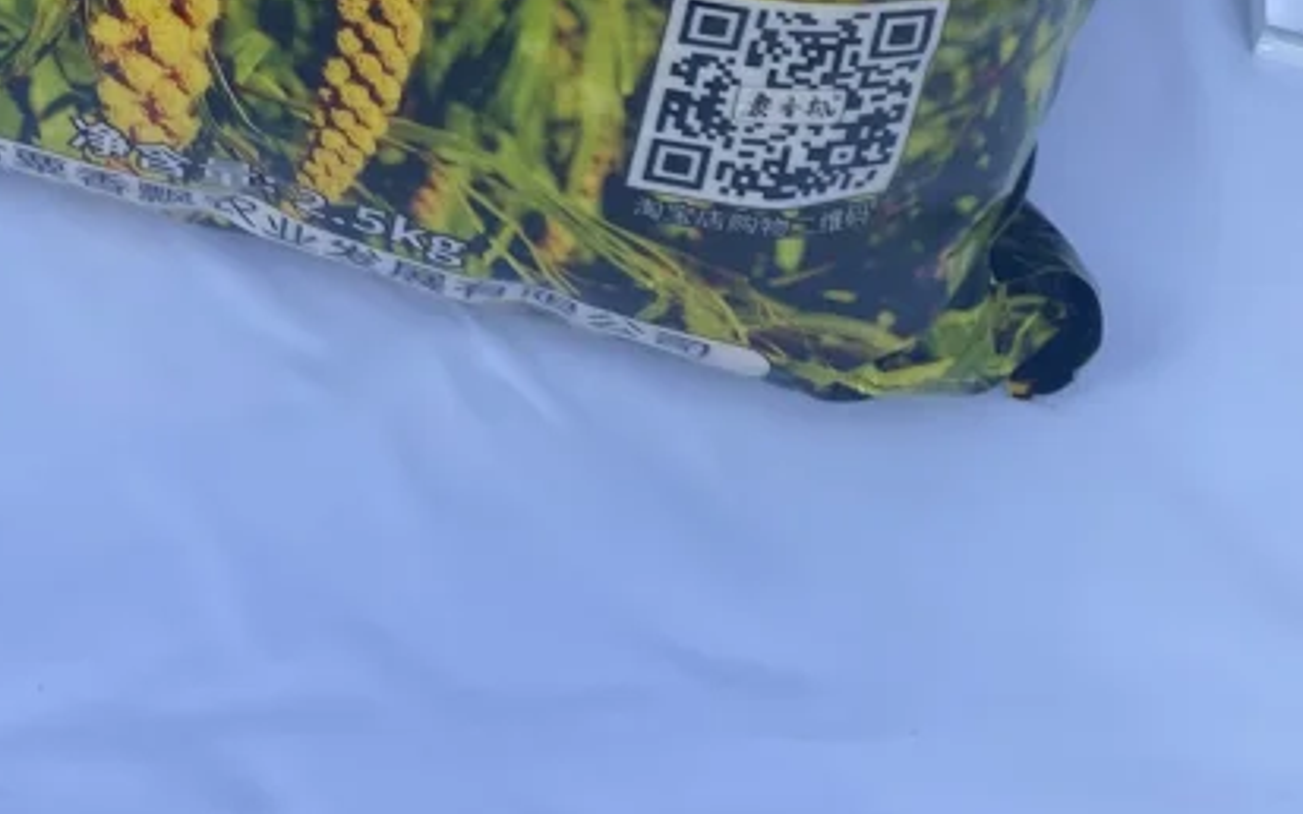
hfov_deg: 20.4
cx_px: -211
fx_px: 3409
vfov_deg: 11.5
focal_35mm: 96
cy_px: -1085
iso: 32
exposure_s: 1/536
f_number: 1.8
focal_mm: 4.25
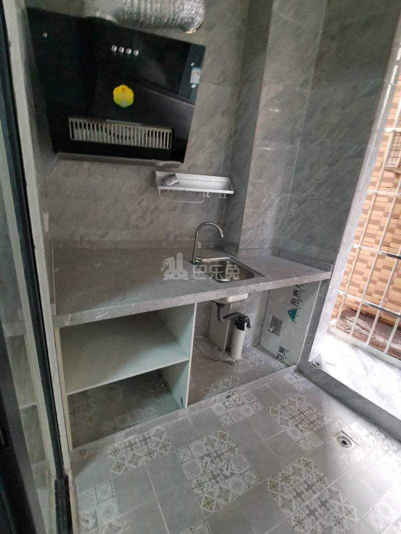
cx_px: 200
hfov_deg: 74.7
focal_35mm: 17
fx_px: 263
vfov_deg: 91.0
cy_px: 267
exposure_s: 1/25
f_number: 2.2
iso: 320
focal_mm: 2.23
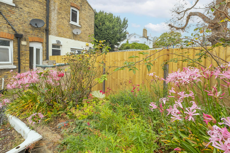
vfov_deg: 77.3
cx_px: 115
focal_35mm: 15
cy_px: 76
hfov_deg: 100.4
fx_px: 96
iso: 320
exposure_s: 1/125
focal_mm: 10
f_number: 6.4
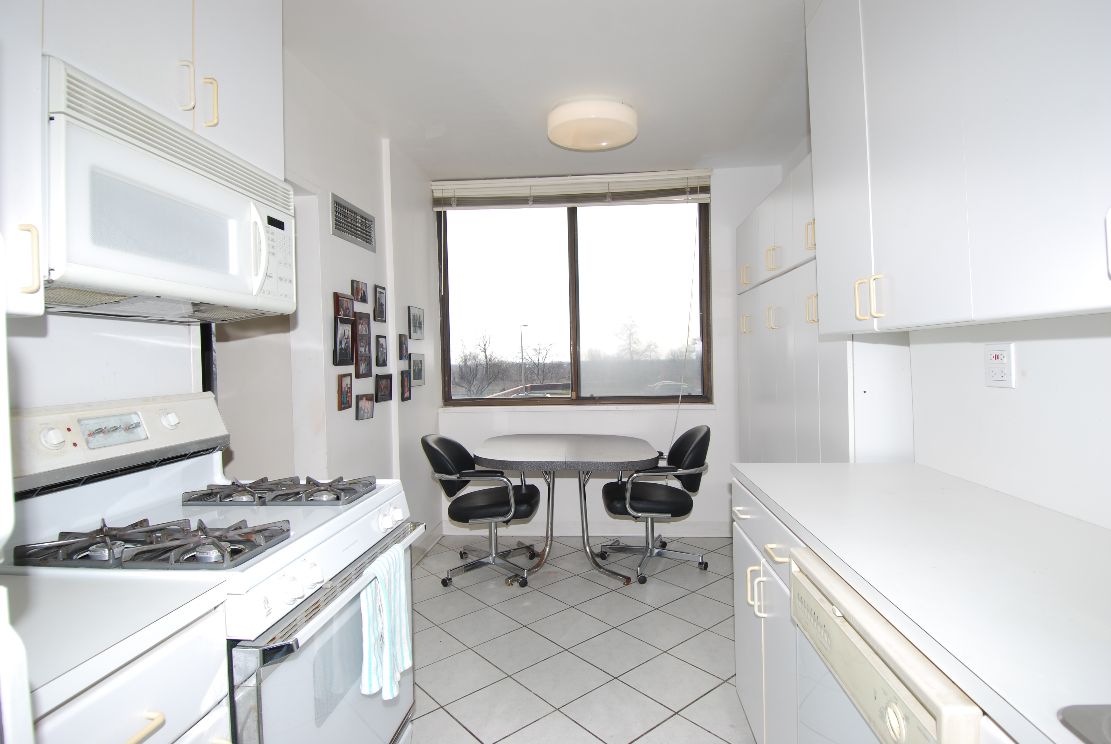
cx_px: 556
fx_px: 556
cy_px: 372
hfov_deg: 89.9
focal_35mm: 18
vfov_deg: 67.5
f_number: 6.3
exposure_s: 1/160
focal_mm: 12
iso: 100
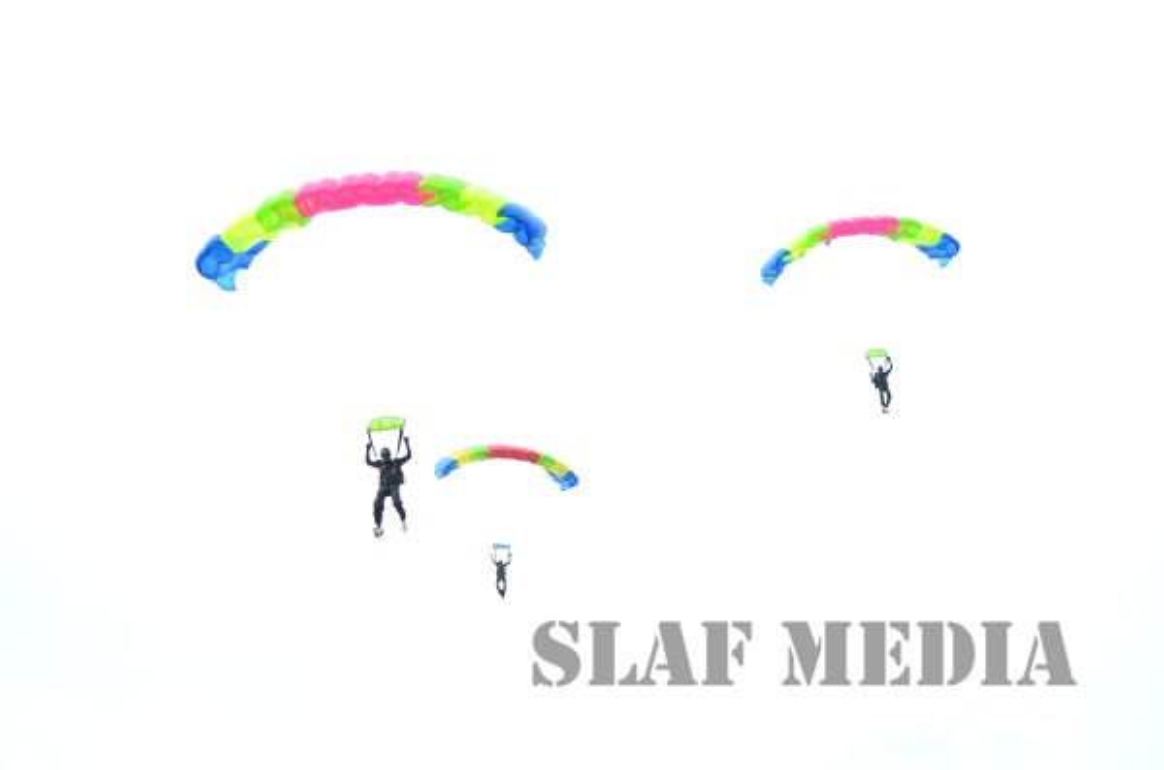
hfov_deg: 13.1
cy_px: 385
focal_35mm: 158
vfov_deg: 8.7
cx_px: 582
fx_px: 5080
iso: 200
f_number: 5.6
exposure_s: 1/320
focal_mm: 105
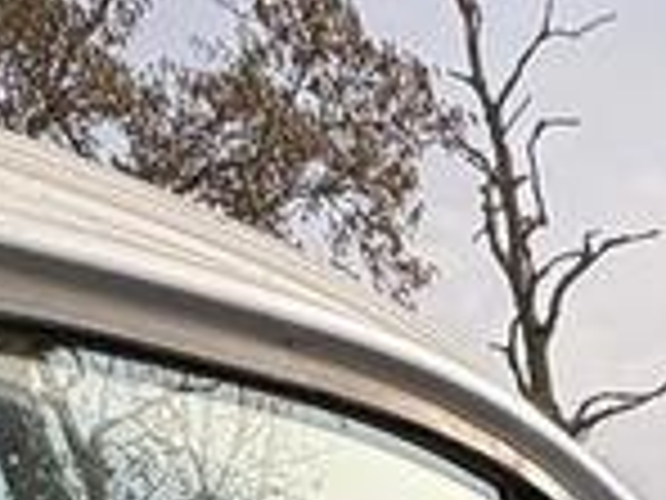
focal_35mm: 85
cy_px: 1509
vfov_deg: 11.0
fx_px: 1635
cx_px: 616
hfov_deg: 22.4
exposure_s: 1/351
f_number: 2.2
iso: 40
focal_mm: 2.22
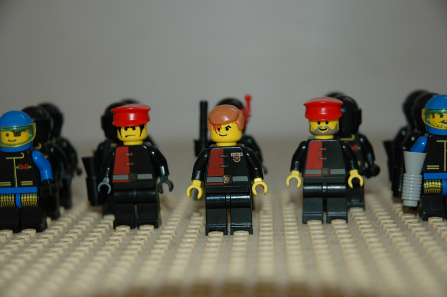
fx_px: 1302
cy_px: 148
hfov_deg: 19.5
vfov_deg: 13.0
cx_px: 224
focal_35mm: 105
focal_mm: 70
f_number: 4.5
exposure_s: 1/60
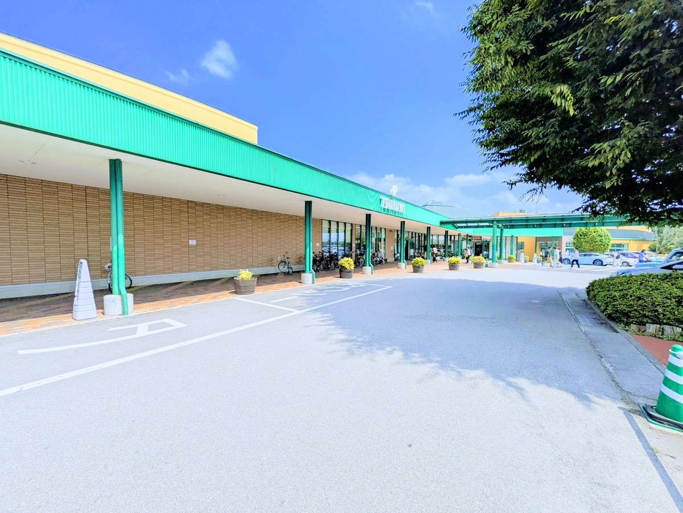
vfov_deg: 85.7
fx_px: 276
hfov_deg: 102.0
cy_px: 256
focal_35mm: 14
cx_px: 342
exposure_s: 1/1852
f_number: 2.2
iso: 40
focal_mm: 1.83
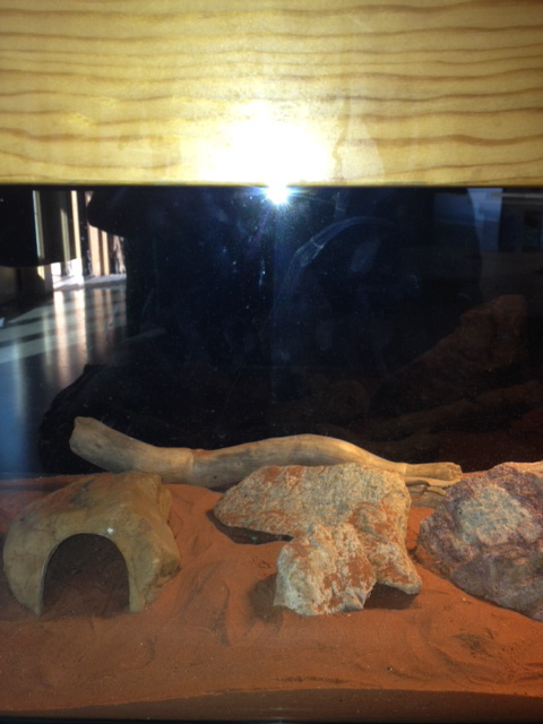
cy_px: 362
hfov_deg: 40.7
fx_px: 732
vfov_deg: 52.6
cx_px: 272
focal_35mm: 35
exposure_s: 1/27
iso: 64
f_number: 2.4
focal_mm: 4.28
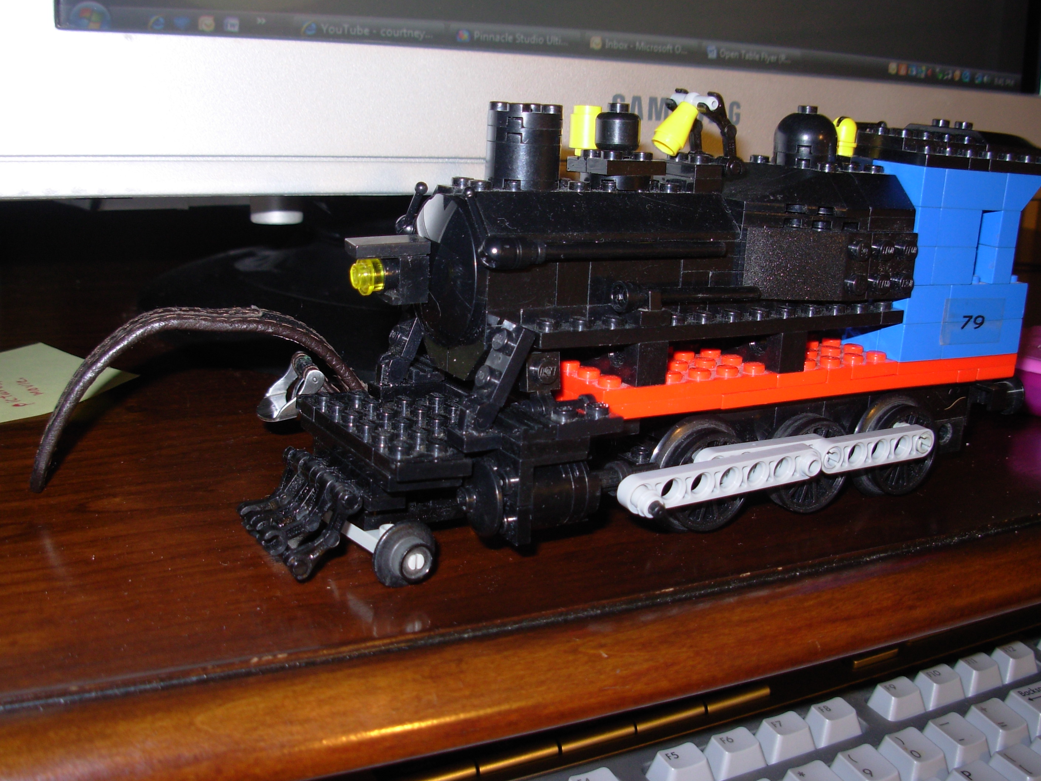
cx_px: 520
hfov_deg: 49.0
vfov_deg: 37.7
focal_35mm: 38
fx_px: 1143
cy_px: 390
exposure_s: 1/32
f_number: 2.9
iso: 50
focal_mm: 6.3
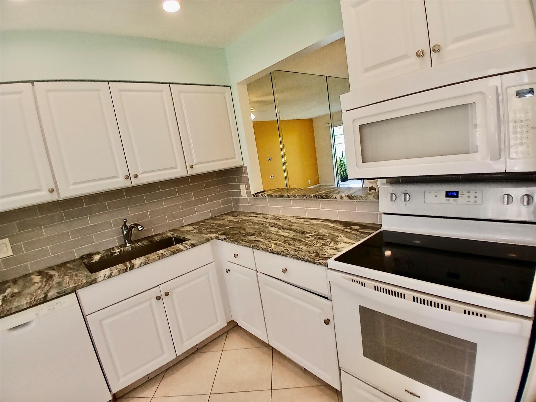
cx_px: 268
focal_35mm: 17
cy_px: 201
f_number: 2.2
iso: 64
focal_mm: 1.4
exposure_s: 1/60
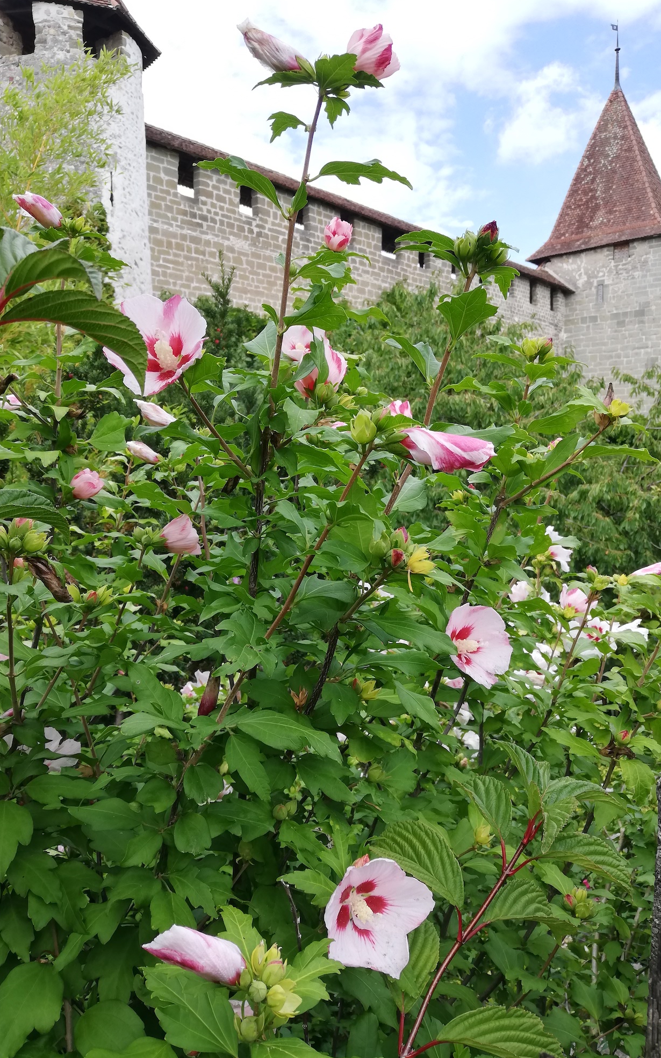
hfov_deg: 44.5
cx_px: 326
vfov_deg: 66.5
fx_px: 807
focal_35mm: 28
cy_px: 521
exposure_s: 1/274
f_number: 2.2
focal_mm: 3.81
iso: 50
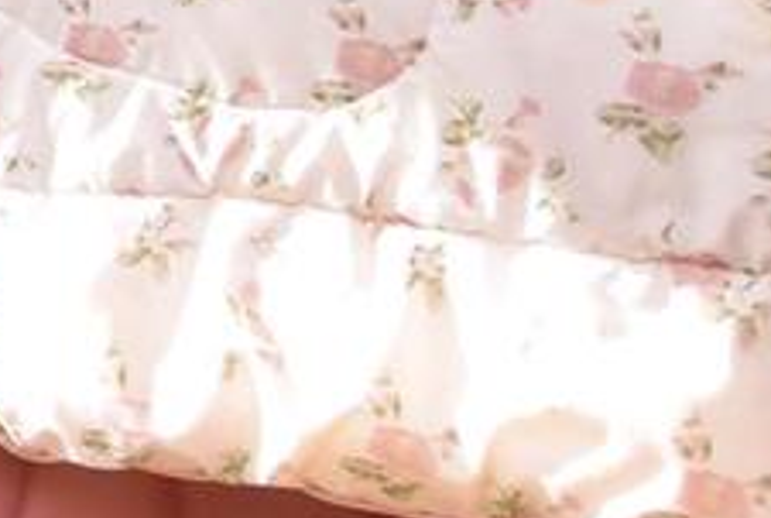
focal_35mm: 115
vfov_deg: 9.4
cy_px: -1033
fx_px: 2468
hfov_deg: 12.4
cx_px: -1258
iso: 800
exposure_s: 1/60
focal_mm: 12
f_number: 7.1
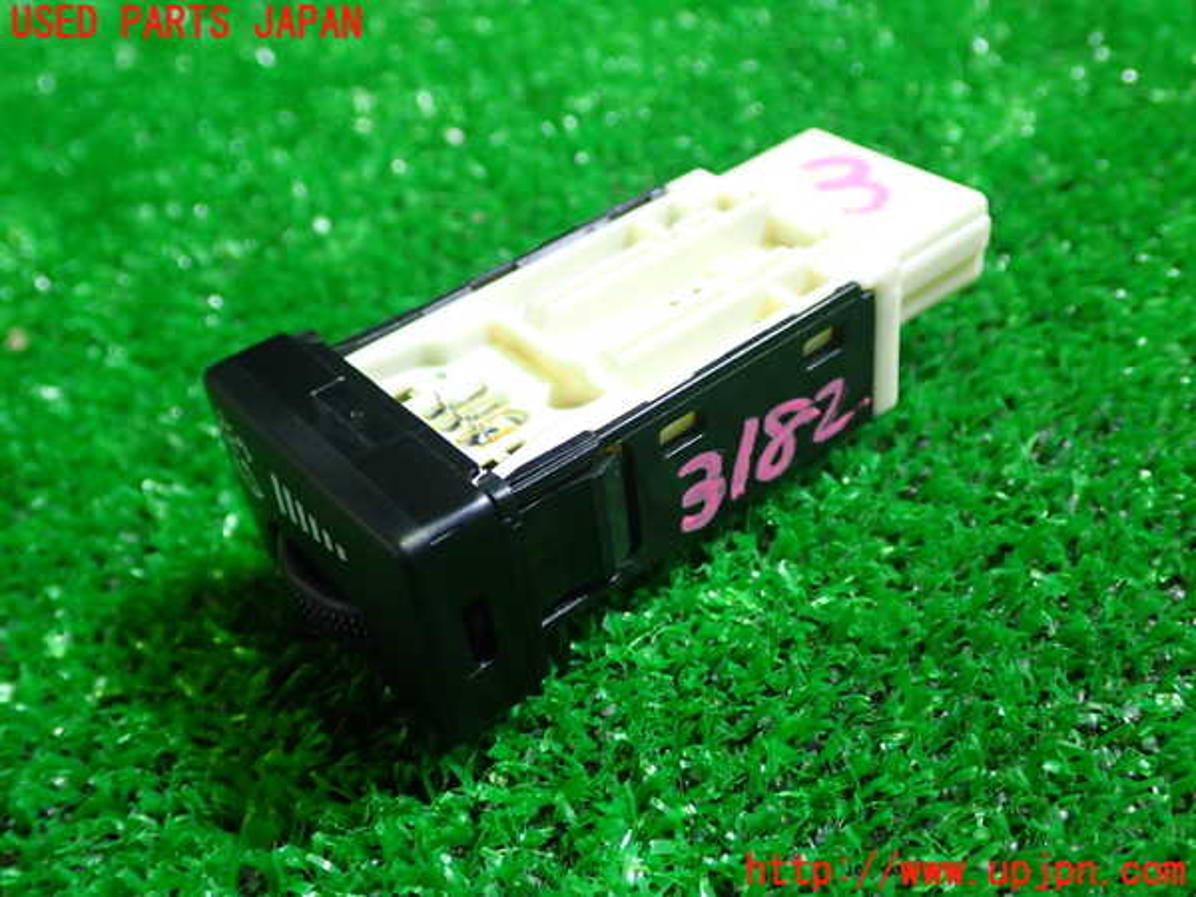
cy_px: 448
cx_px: 598
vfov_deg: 37.7
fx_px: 1313
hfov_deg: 49.0
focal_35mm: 38
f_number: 2.7
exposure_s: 1/40
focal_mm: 6.83
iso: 400
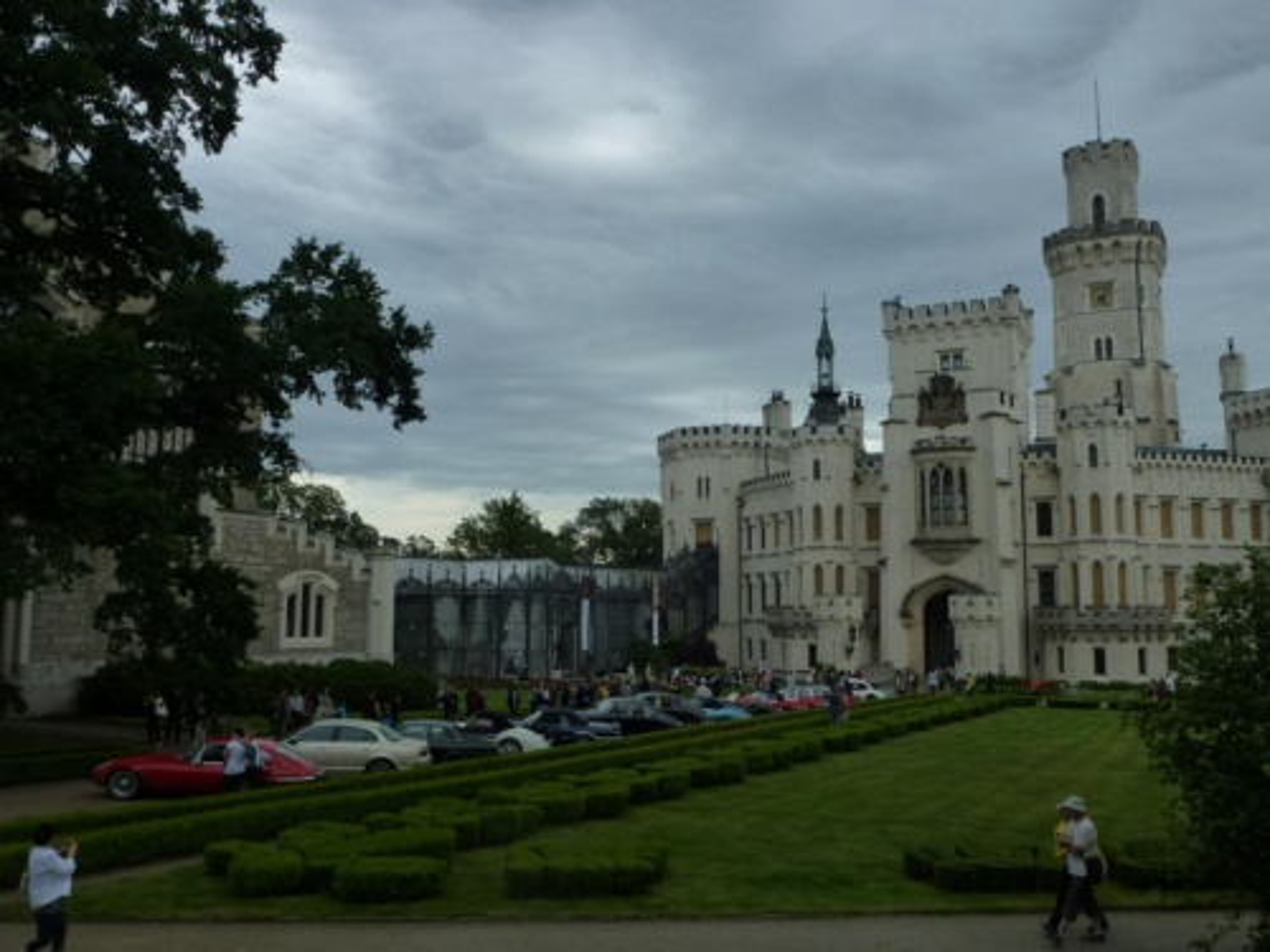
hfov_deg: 60.0
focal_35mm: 30
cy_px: 476
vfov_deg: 46.8
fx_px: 1101
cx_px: 635
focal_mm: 5.4
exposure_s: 1/800
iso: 160
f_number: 4
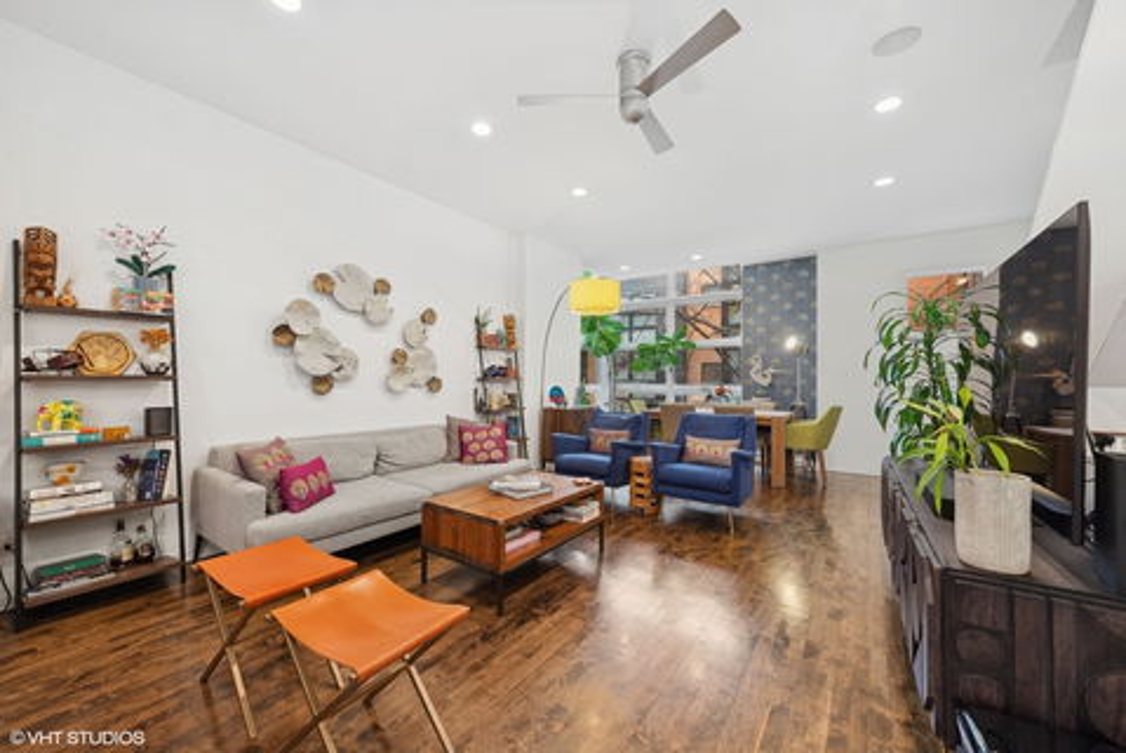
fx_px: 438
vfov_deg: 81.3
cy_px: 376
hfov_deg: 104.2
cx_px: 563
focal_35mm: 14
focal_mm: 14
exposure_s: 1/2.5
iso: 200
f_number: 8
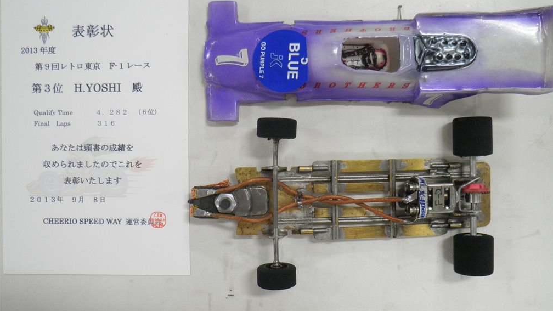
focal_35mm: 31
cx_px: 278
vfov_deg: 37.8
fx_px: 455
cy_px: 156
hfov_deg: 62.6
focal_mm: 5
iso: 200
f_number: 3.2
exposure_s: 1/20
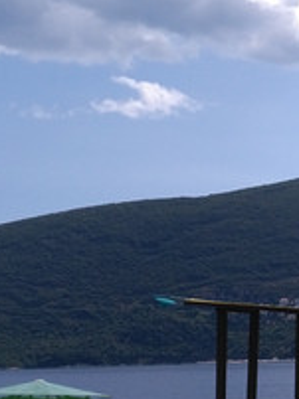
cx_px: 410
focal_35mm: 111
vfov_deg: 17.7
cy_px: 190
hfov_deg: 12.8
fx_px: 1281
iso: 100
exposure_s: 1/2266
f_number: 2
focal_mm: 2.96
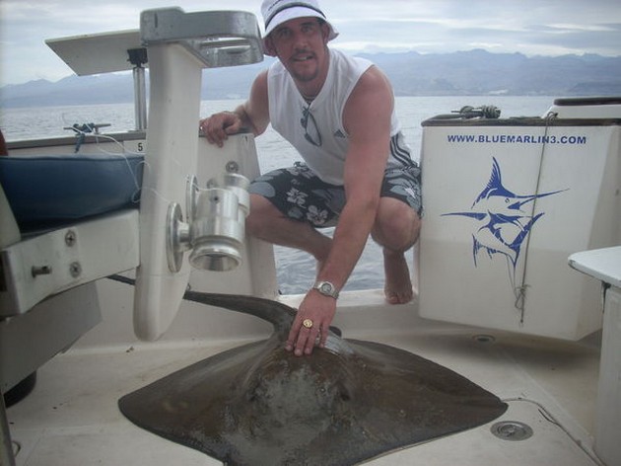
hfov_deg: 50.2
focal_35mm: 37
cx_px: 310
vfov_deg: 38.6
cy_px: 233
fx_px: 664
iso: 64
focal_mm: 6.2
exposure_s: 1/386
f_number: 2.8
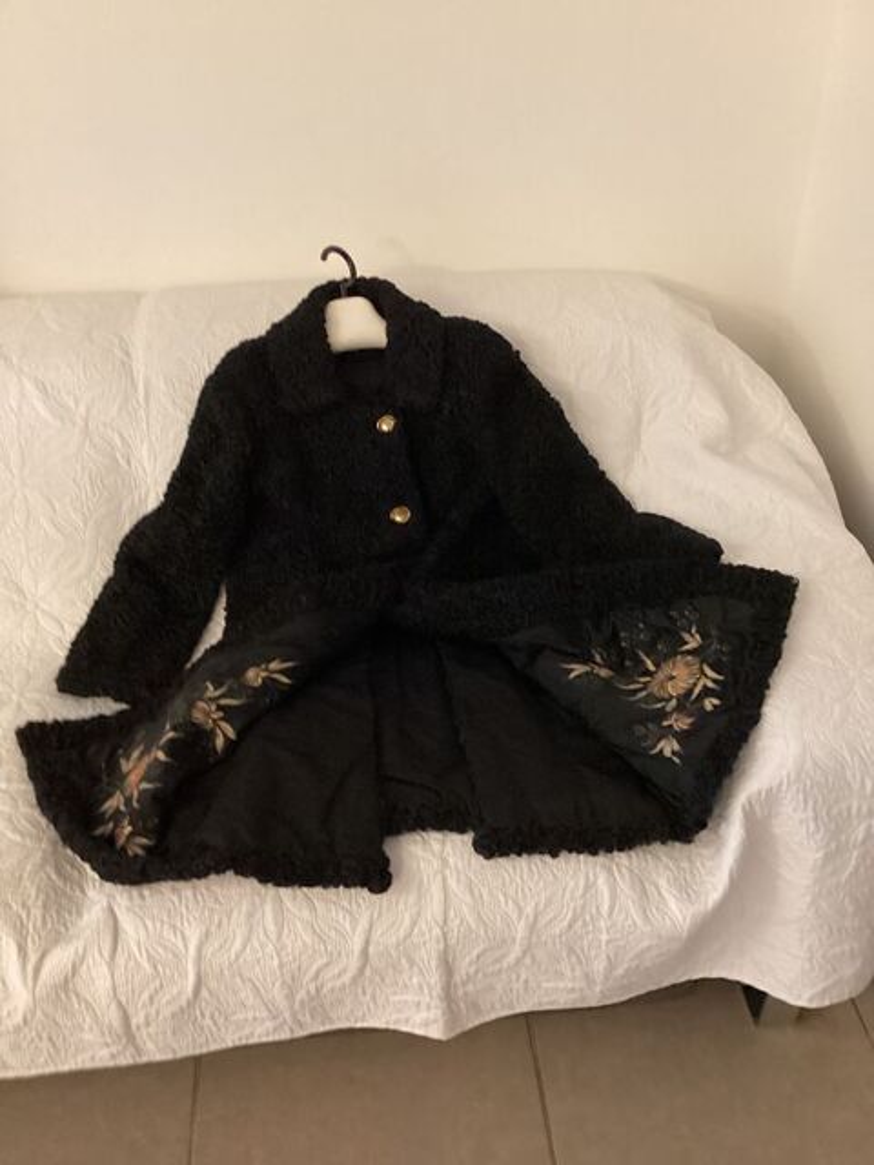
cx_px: 437
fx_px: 1044
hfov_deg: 45.4
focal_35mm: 31
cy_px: 582
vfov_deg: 58.4
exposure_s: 1/30
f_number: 2.4
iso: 500
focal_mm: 3.3
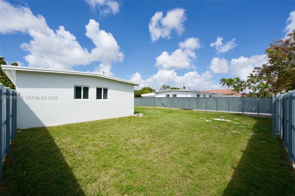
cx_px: 148
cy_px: 98
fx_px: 120
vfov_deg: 78.4
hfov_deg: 101.5
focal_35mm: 15
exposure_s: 1/2000
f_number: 5.6
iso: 400
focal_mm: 14.7
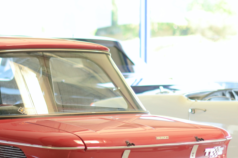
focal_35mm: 170
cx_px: -7
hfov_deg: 12.0
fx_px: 1122
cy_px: 152
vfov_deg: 8.0
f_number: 2
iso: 160
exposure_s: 1/200
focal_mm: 50
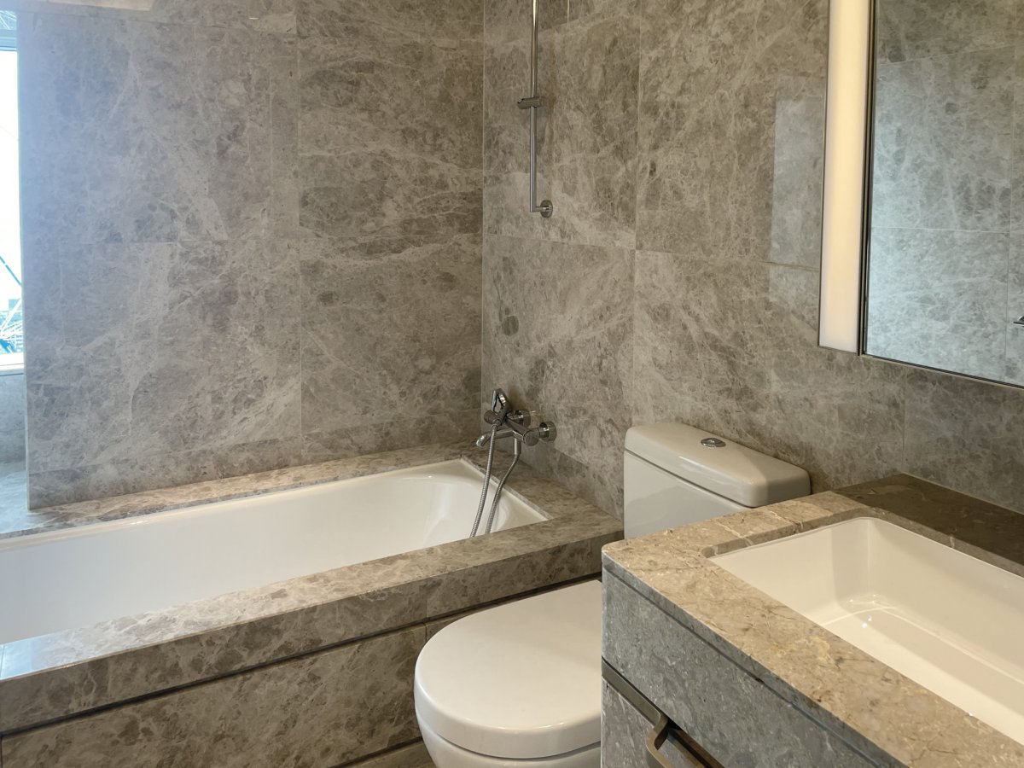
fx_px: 769
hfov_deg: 67.3
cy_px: 384
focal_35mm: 26
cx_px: 512
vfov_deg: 53.1
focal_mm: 4.2
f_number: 1.6
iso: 80
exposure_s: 1/100
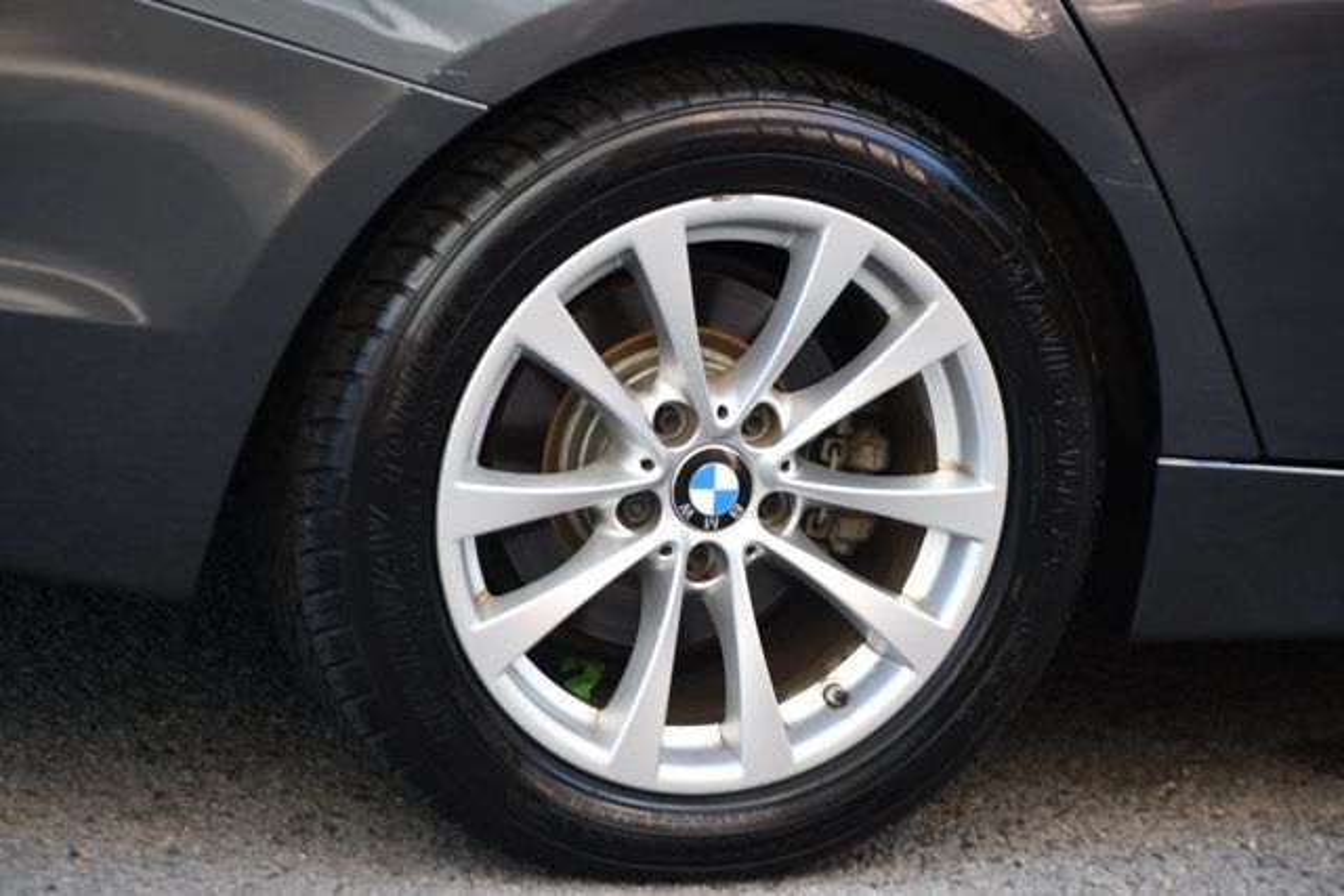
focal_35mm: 157
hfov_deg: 13.1
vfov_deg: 8.7
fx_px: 5862
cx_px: 672
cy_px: 448
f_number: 4.8
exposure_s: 1/250
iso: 450
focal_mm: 105
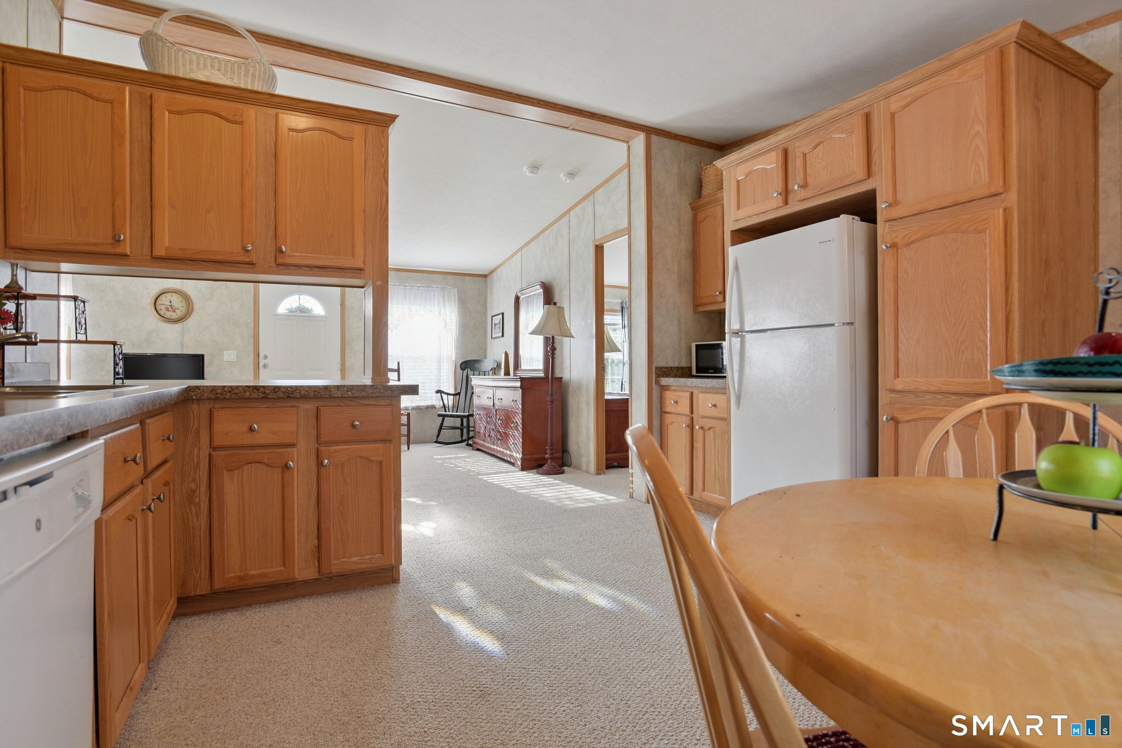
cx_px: 561
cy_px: 374
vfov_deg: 70.4
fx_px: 530
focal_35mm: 17
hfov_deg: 93.3
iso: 400
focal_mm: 17
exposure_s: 1/30
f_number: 11
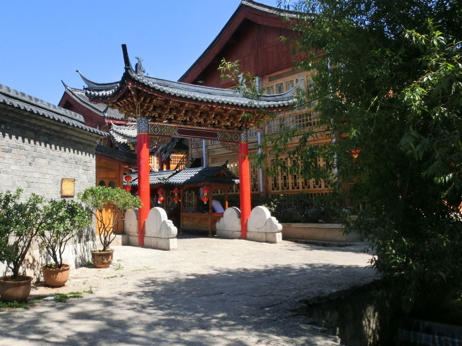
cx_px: 124
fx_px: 480
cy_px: 145
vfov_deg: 39.5
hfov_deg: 49.6
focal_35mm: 36
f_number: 7.9
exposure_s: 1/125
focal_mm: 4.24
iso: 80
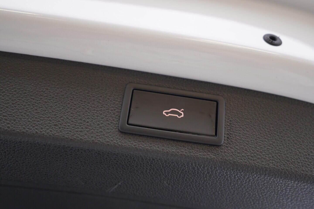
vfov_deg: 36.9
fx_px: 314
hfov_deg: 53.1
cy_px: 104
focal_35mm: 36
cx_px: 157
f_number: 2.8
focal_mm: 24
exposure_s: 1/40
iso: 125
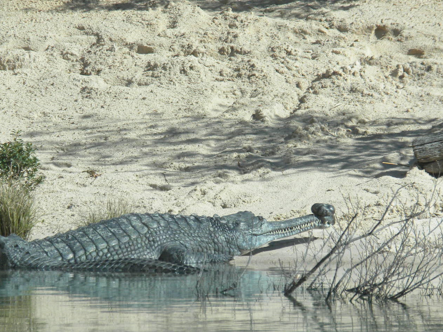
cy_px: 196
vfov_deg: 5.0
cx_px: 191
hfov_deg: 6.6
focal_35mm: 300
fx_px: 3840
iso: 100
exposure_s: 1/498
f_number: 5.2
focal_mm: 42.1
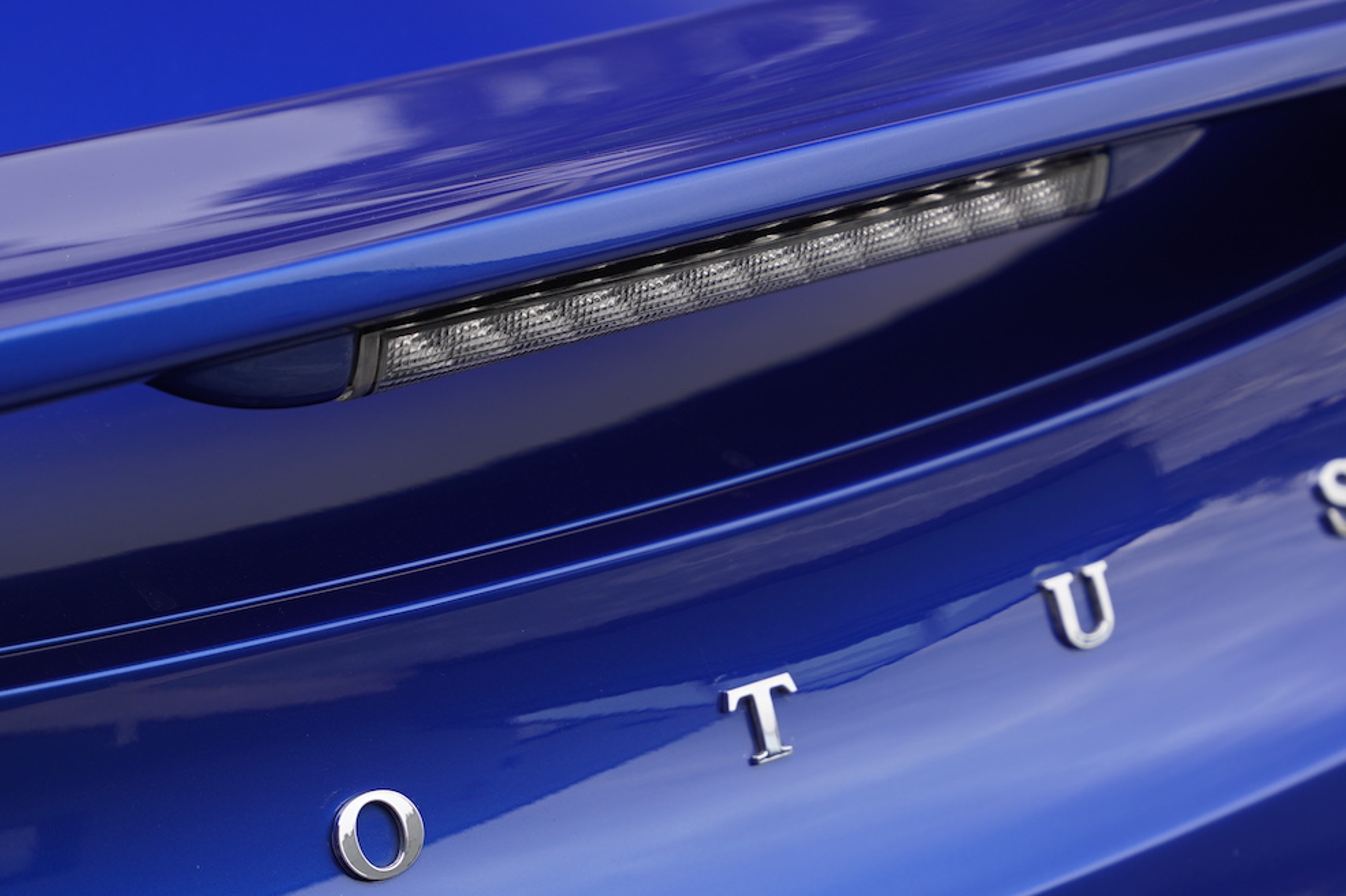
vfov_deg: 10.4
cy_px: 671
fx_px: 4897
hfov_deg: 15.6
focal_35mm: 131
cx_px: 820
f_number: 2.8
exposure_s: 1/125
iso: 100
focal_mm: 64.5
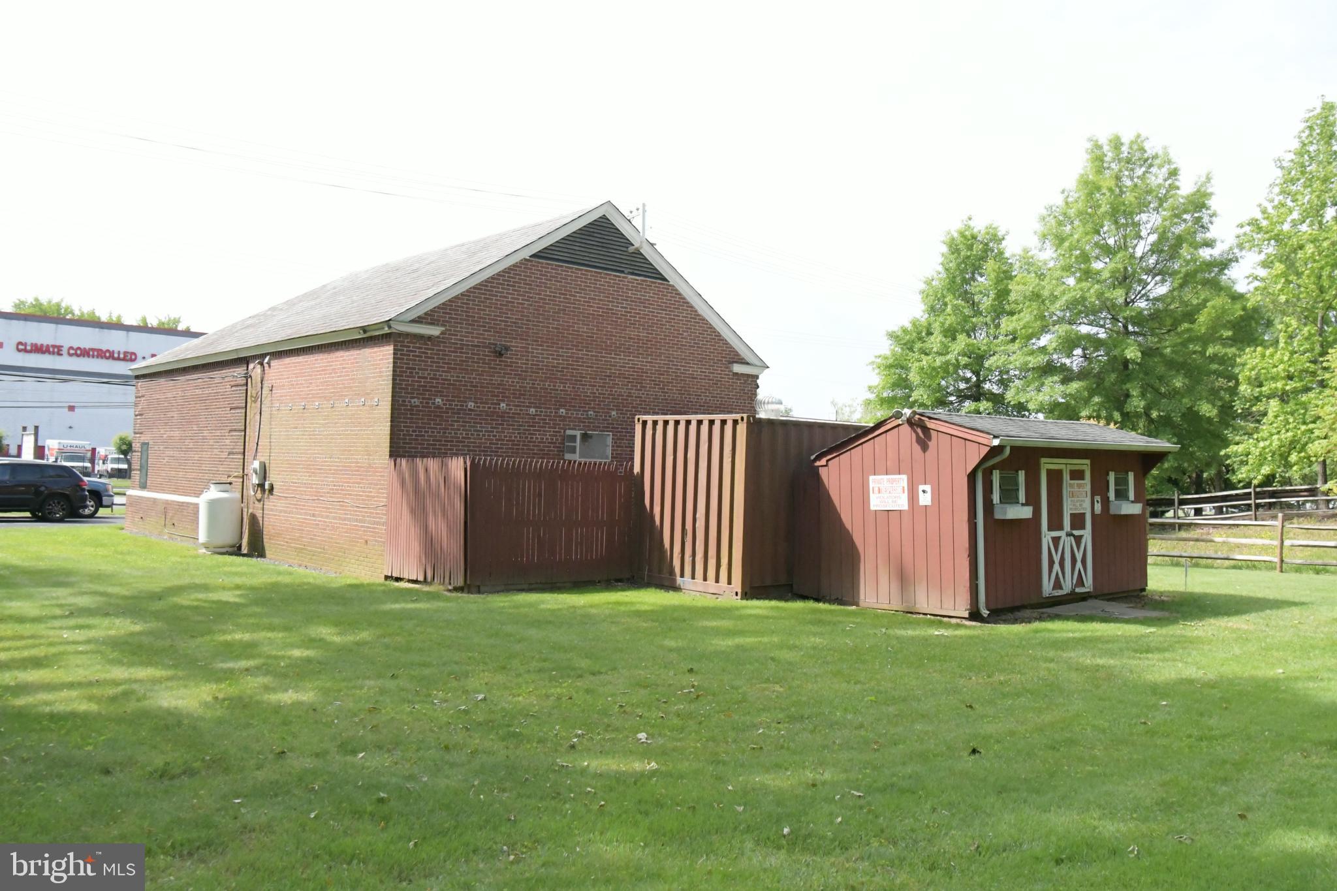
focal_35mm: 30
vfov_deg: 43.6
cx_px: 668
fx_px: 1114
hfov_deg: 61.9
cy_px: 446
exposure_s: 1/8000
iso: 8000
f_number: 8
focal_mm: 20
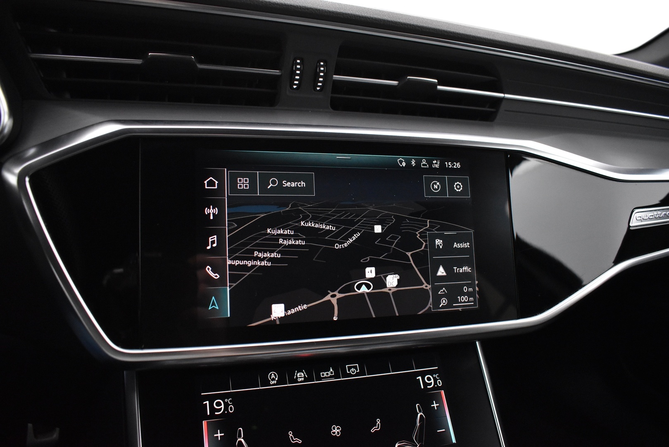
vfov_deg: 47.9
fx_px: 502
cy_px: 224
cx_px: 334
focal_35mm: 27
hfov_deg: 67.4
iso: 3200
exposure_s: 1/50
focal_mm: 18
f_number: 3.5
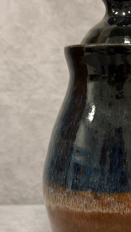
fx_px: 333
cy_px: 136
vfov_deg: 38.4
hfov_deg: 21.9
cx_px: 110
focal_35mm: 54
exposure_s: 1/60
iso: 200
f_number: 1.6
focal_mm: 5.96
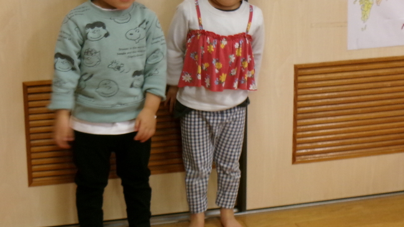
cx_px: 128
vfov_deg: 13.5
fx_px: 953
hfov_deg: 23.8
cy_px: 54
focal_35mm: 89
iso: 261
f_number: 4.9
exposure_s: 1/34
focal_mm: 9.5
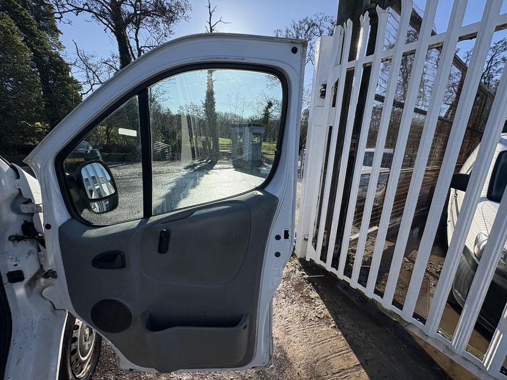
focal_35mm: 14
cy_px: 190
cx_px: 254
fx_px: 205
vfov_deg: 85.7
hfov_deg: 102.1
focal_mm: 2.22
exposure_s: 1/1567
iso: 64
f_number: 2.2
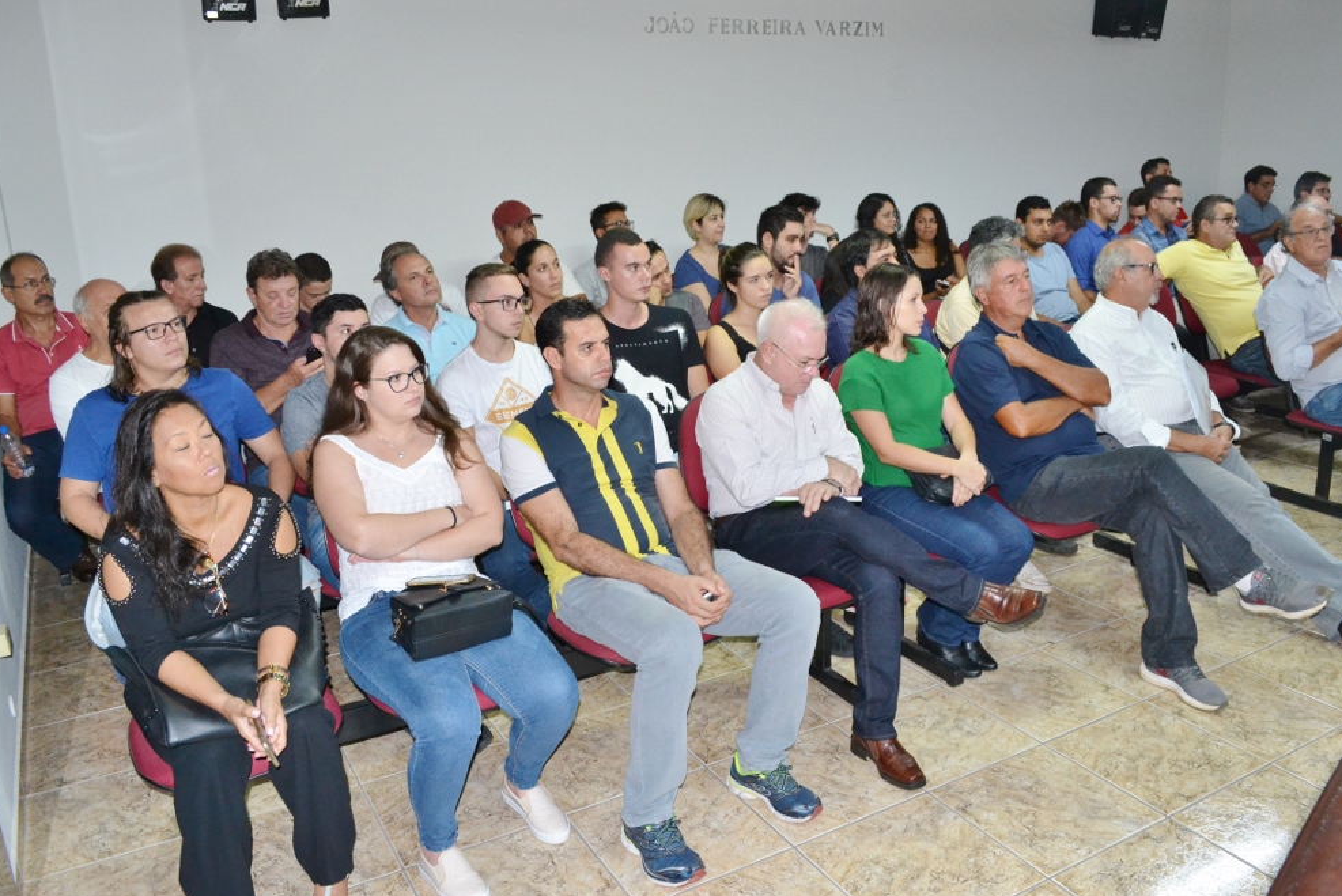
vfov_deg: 46.4
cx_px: 687
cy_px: 441
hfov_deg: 65.4
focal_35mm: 28
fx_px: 1044
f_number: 5.6
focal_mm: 18
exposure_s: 1/60
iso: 1600
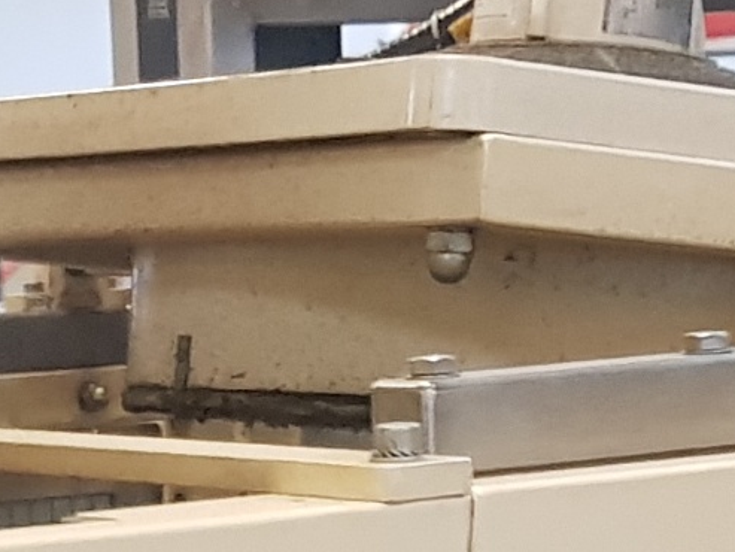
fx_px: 3653
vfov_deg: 8.0
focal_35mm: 172
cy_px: 1340
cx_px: 66
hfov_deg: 11.4
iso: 200
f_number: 1.7
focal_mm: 4.3
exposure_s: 1/20
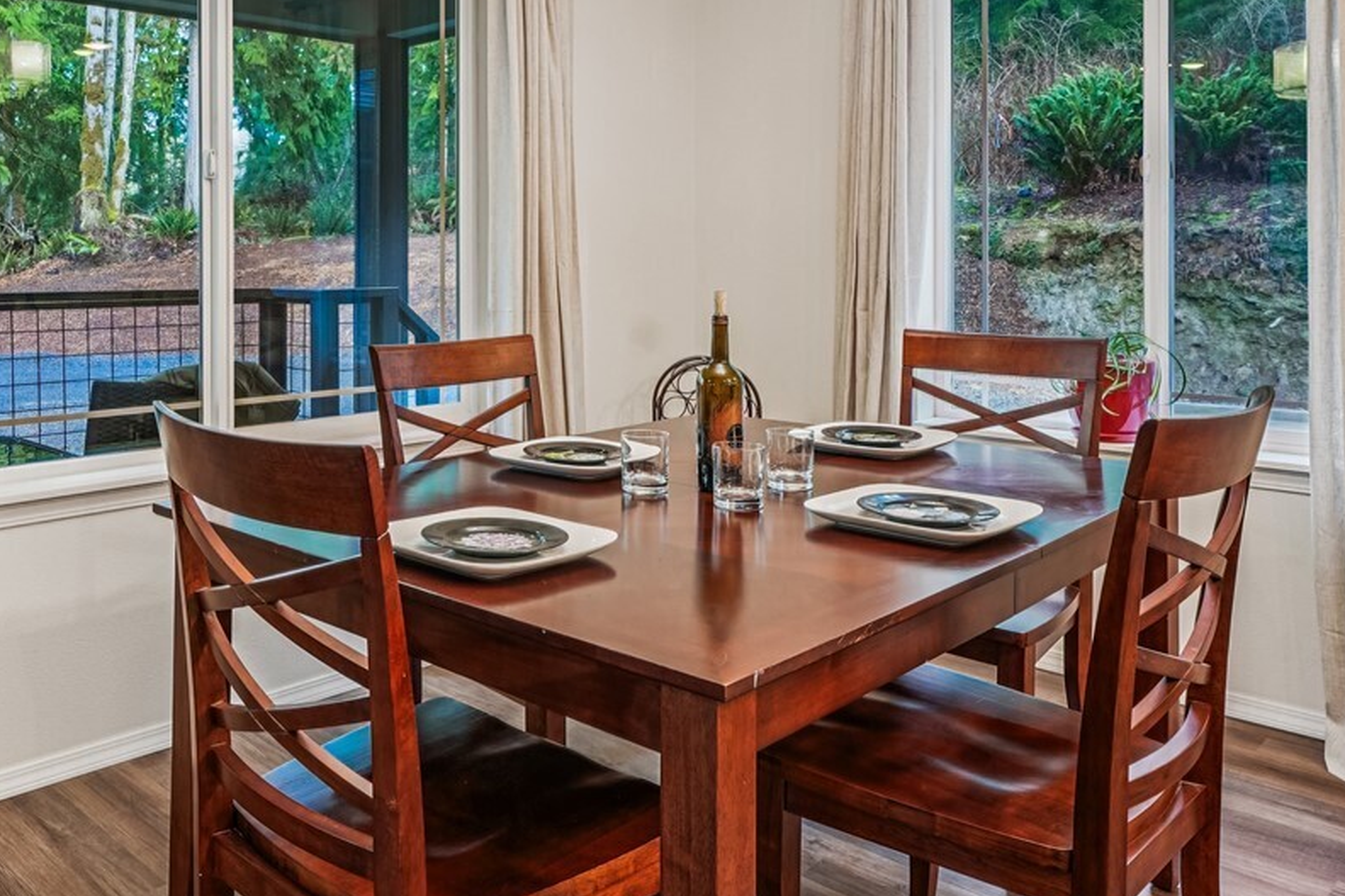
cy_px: 266
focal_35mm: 30
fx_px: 1121
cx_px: 456
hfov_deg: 60.6
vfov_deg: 42.7
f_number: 8
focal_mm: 14
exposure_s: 1/2
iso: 100
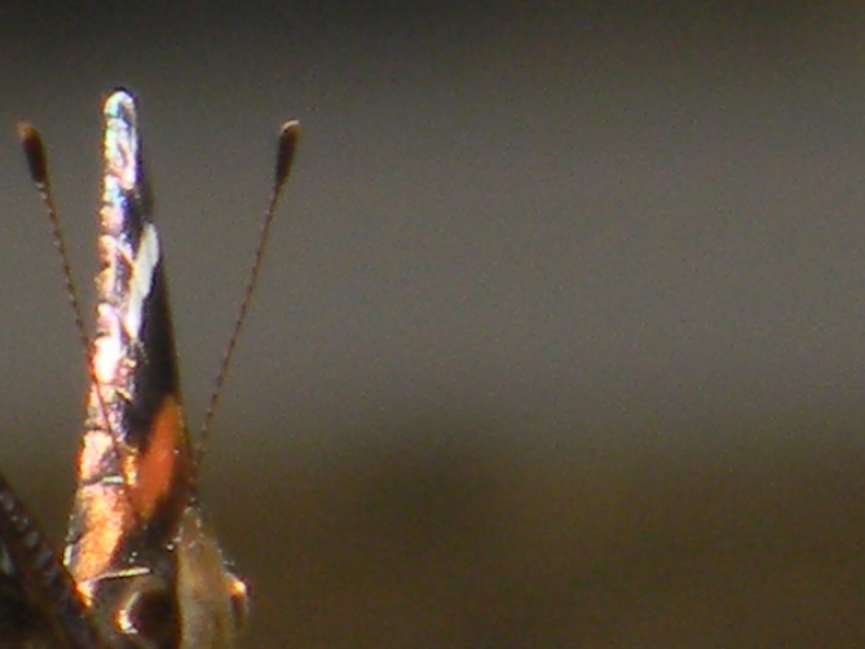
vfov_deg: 1.2
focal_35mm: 1267
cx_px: -133
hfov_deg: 1.6
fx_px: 31666
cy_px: 622
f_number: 5.4
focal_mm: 75
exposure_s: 1/417
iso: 80
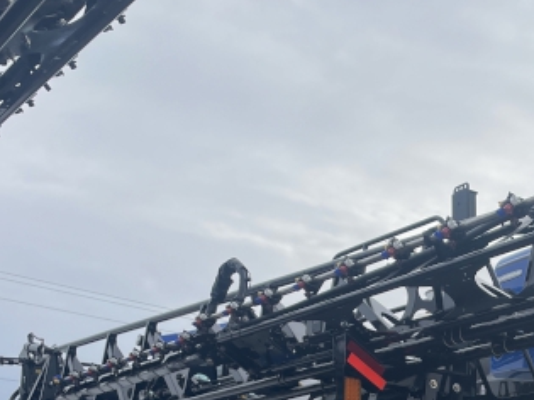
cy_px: 490
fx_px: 1018
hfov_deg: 27.3
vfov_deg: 20.7
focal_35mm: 66
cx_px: 563
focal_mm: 4.2
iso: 32
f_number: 1.6
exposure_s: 1/3300
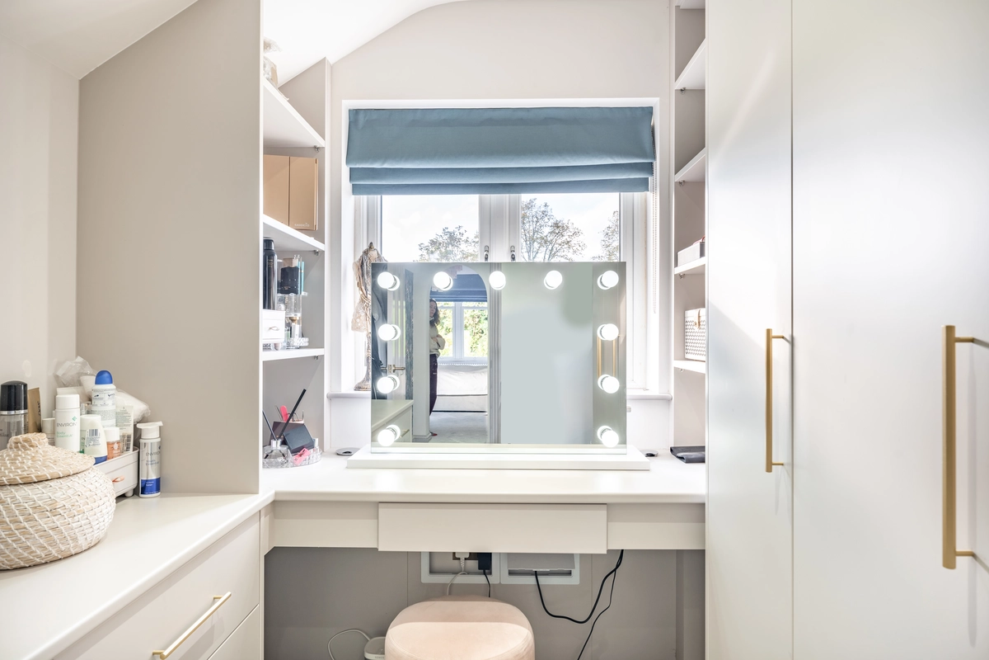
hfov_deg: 79.1
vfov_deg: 57.7
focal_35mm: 22
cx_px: 494
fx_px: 599
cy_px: 330
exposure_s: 1/20
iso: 100
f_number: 9
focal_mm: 21.8
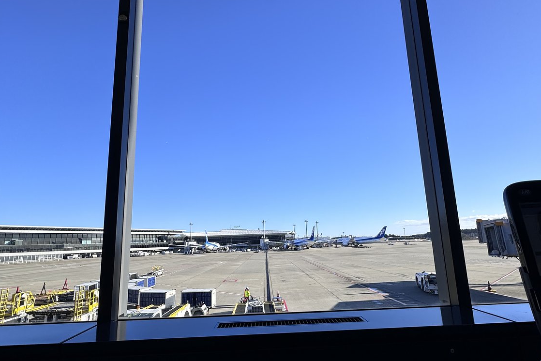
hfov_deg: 84.0
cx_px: 273
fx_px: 301
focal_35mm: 20
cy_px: 187
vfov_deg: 61.9
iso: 40
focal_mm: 2.22
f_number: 2.2
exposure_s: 1/569
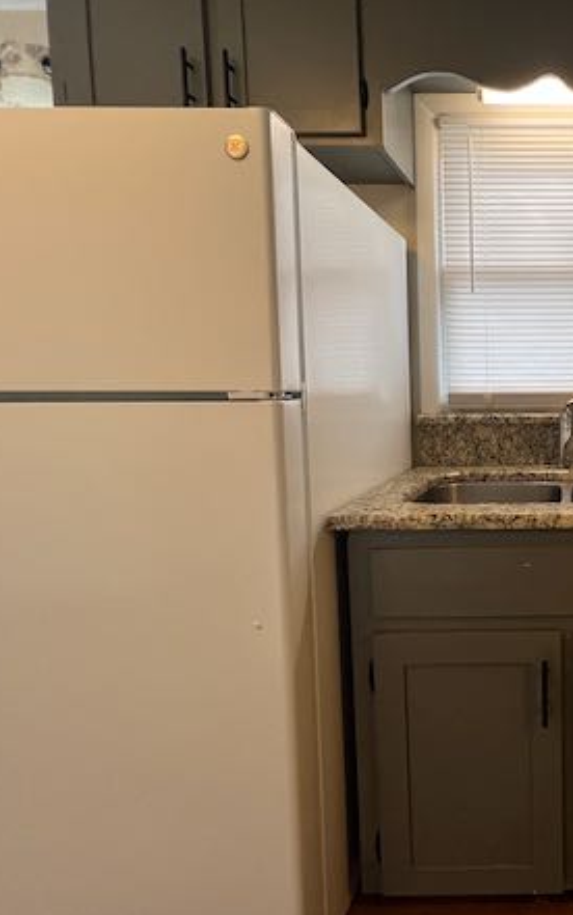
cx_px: 583
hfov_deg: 48.3
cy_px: 425
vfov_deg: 84.9
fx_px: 499
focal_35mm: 20
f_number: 1.8
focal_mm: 1.57
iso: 160
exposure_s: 1/120
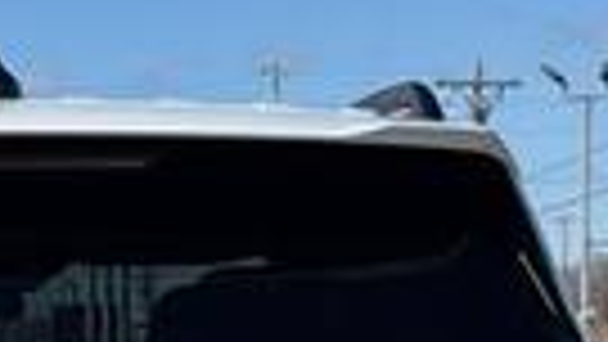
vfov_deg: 6.0
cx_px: -54
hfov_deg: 10.9
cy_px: 747
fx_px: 3144
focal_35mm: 195
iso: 64
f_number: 1.78
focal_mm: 6.76
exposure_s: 1/7937
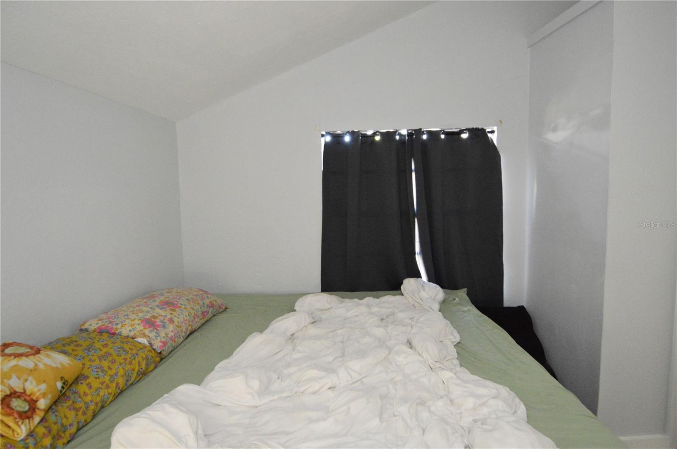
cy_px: 224
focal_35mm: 18
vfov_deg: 67.3
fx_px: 338
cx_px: 338
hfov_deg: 90.1
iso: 3200
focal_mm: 12
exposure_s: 1/60
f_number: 4
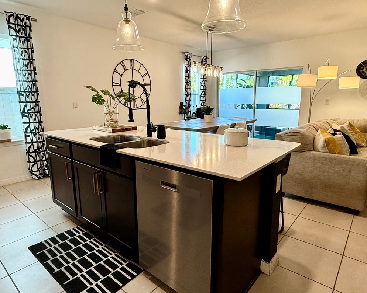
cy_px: 142
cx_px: 182
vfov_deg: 63.1
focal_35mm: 22
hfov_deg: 75.0
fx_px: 239
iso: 160
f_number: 2.2
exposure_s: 1/120
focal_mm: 2.22
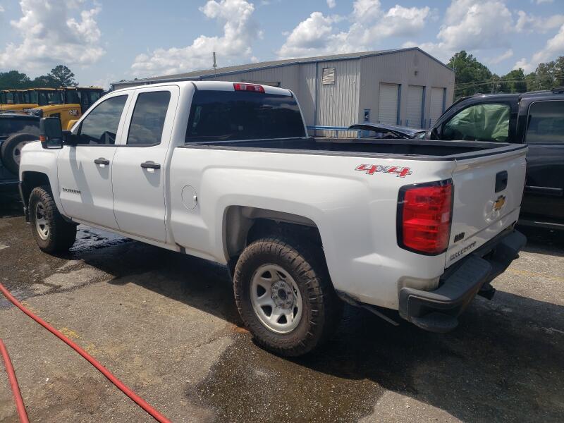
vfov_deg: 53.1
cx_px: 282
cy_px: 212
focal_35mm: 26
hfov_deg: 67.3
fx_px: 424
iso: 50
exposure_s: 1/5000
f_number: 1.5
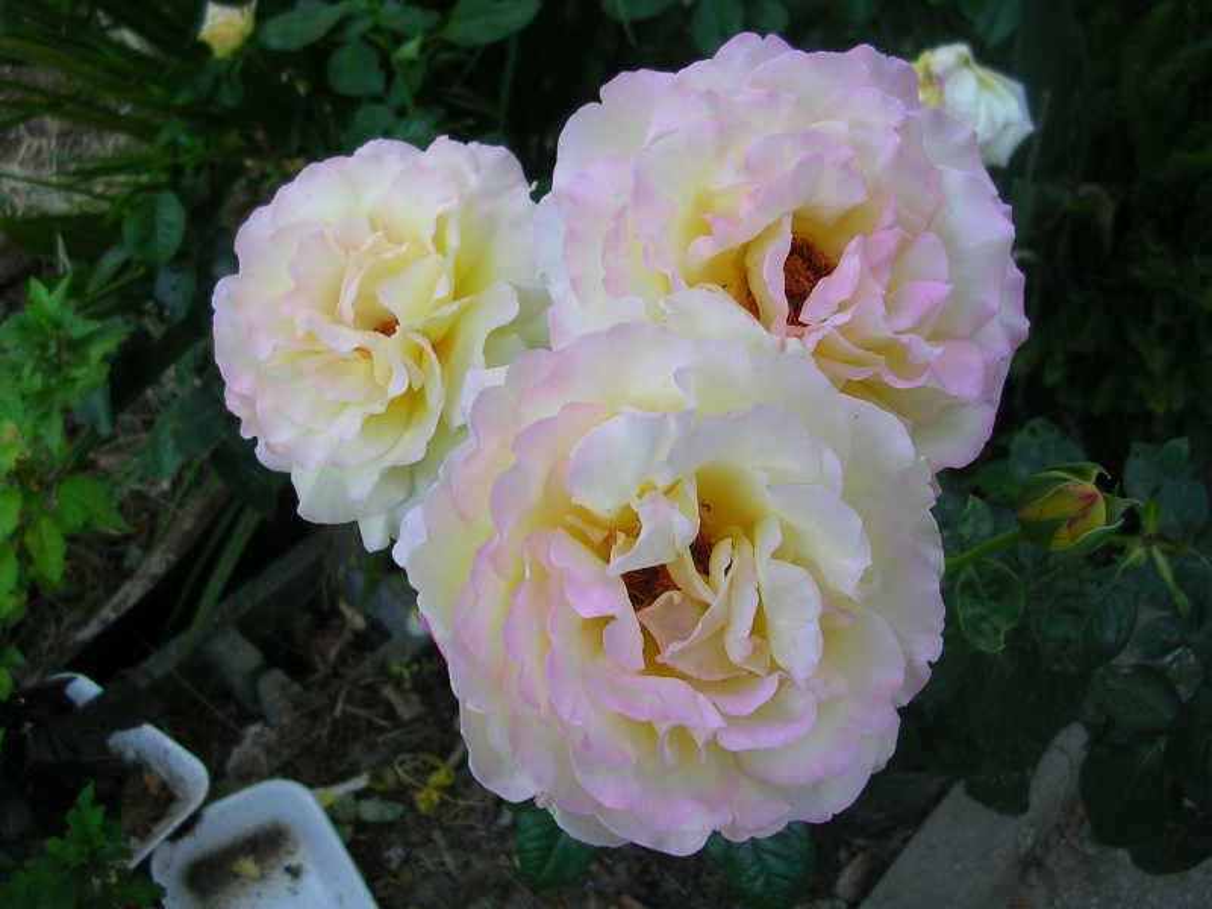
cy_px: 454
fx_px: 1330
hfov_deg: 49.0
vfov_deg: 37.7
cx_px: 606
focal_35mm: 38
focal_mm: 5.8
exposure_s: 1/51.5
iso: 50
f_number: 2.8
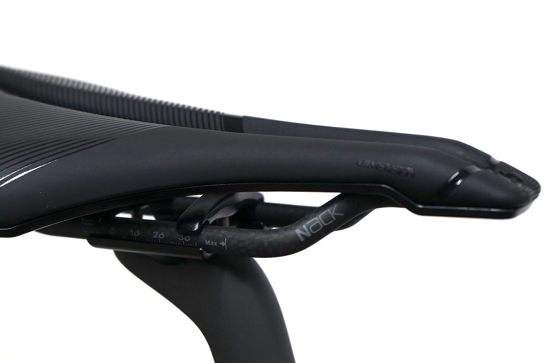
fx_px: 1015
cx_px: 205
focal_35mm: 67
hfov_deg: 30.0
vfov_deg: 20.1
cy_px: 285
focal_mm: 39
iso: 640
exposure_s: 1/60
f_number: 4.5
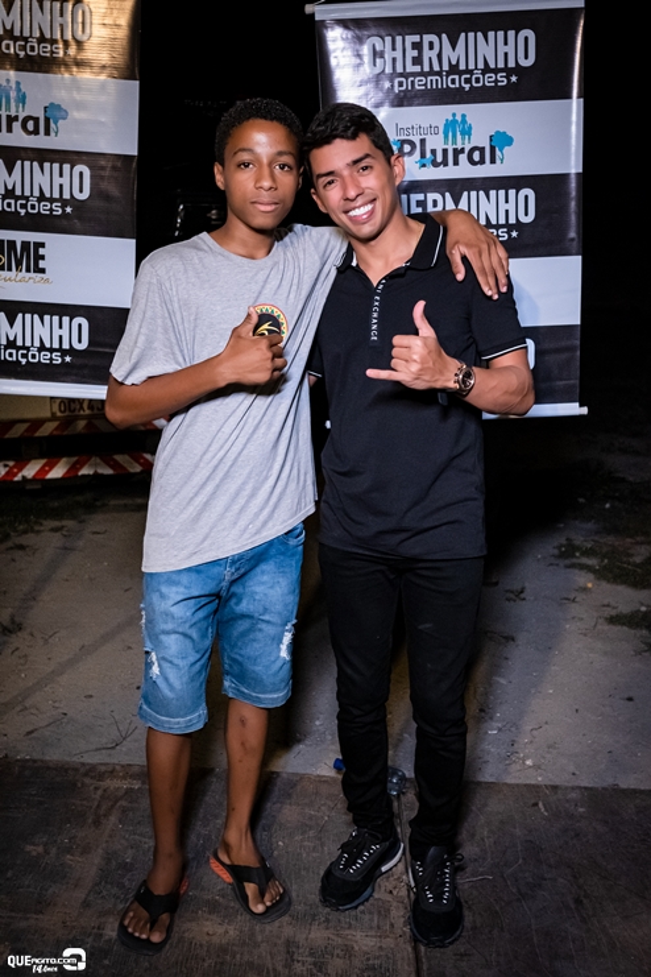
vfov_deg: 53.1
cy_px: 488
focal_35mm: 36
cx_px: 326
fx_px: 976
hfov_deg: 36.9
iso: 2500
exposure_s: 1/400
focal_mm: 24
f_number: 2.8
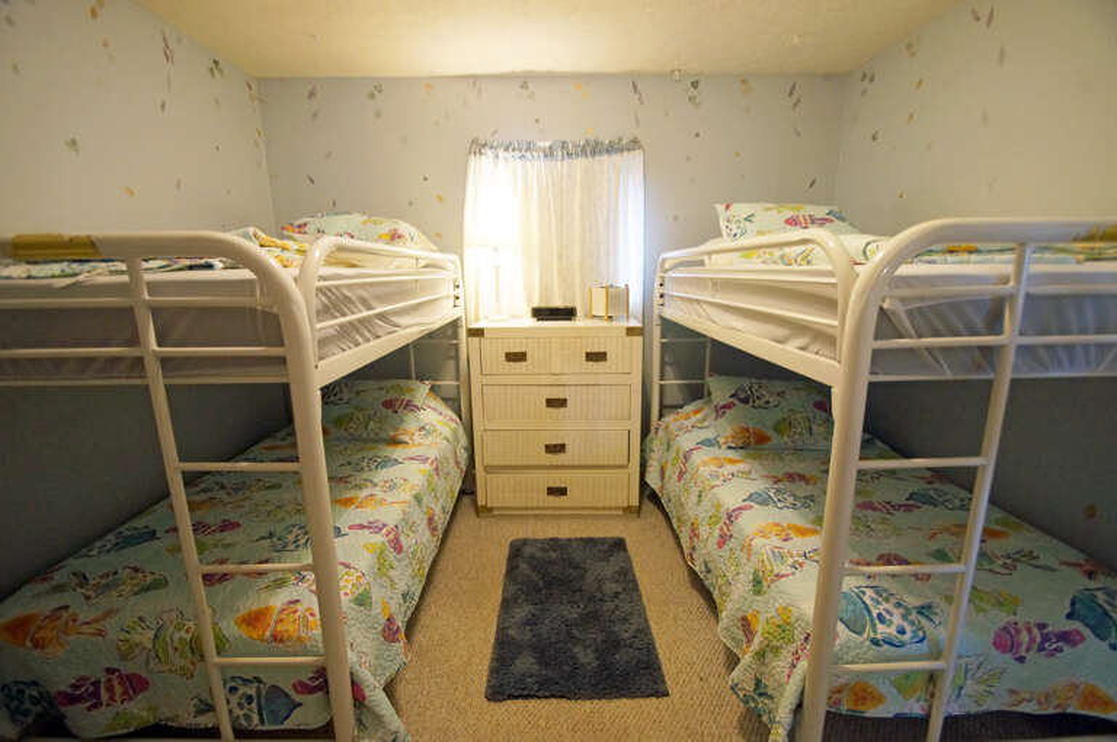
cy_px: 371
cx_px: 558
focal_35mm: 15
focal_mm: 10
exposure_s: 1/60
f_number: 4
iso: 1600
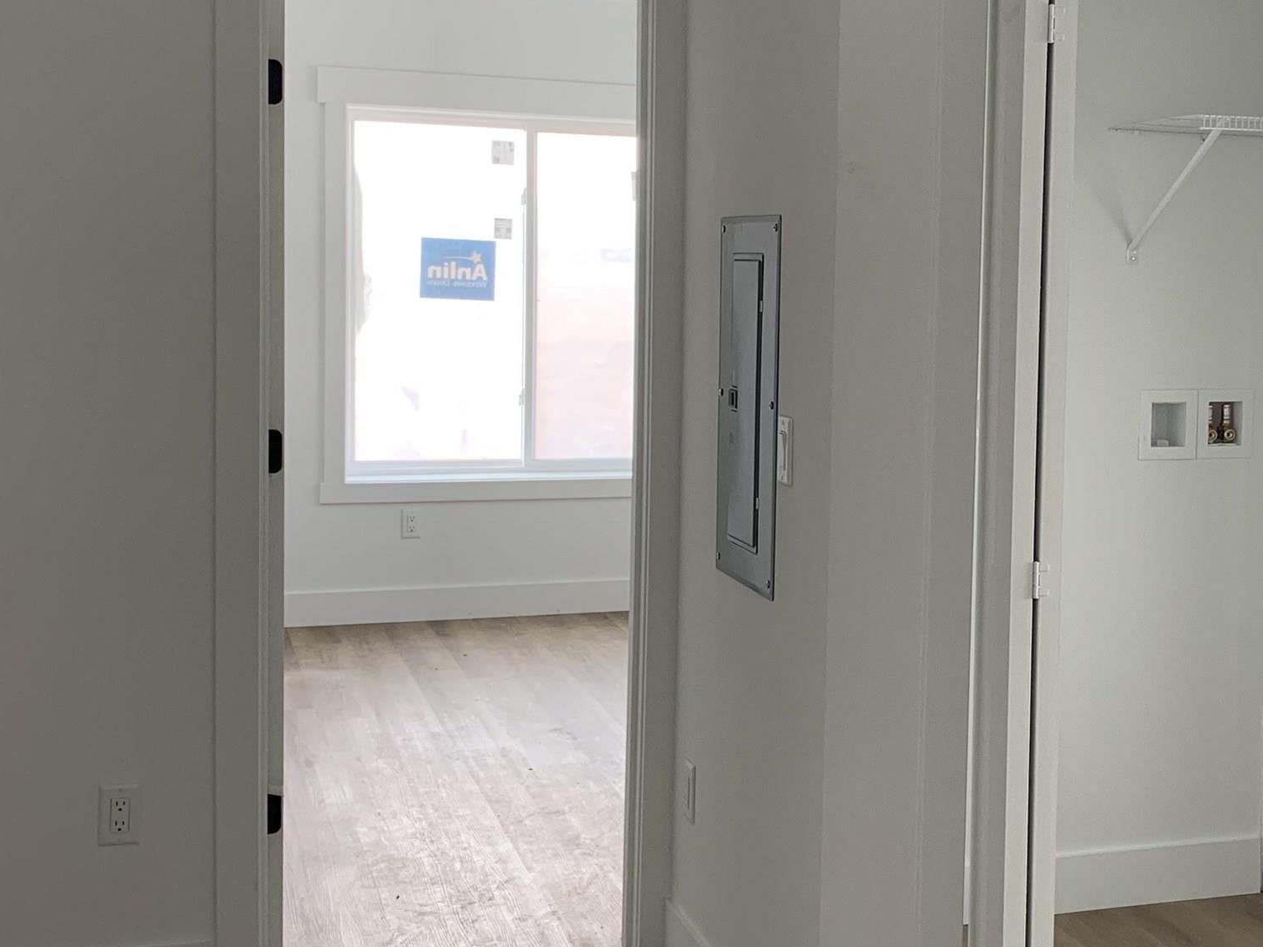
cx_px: 916
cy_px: 409
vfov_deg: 27.5
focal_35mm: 53
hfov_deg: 35.5
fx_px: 1934
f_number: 1.8
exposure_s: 1/110
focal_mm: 4.25
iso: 100
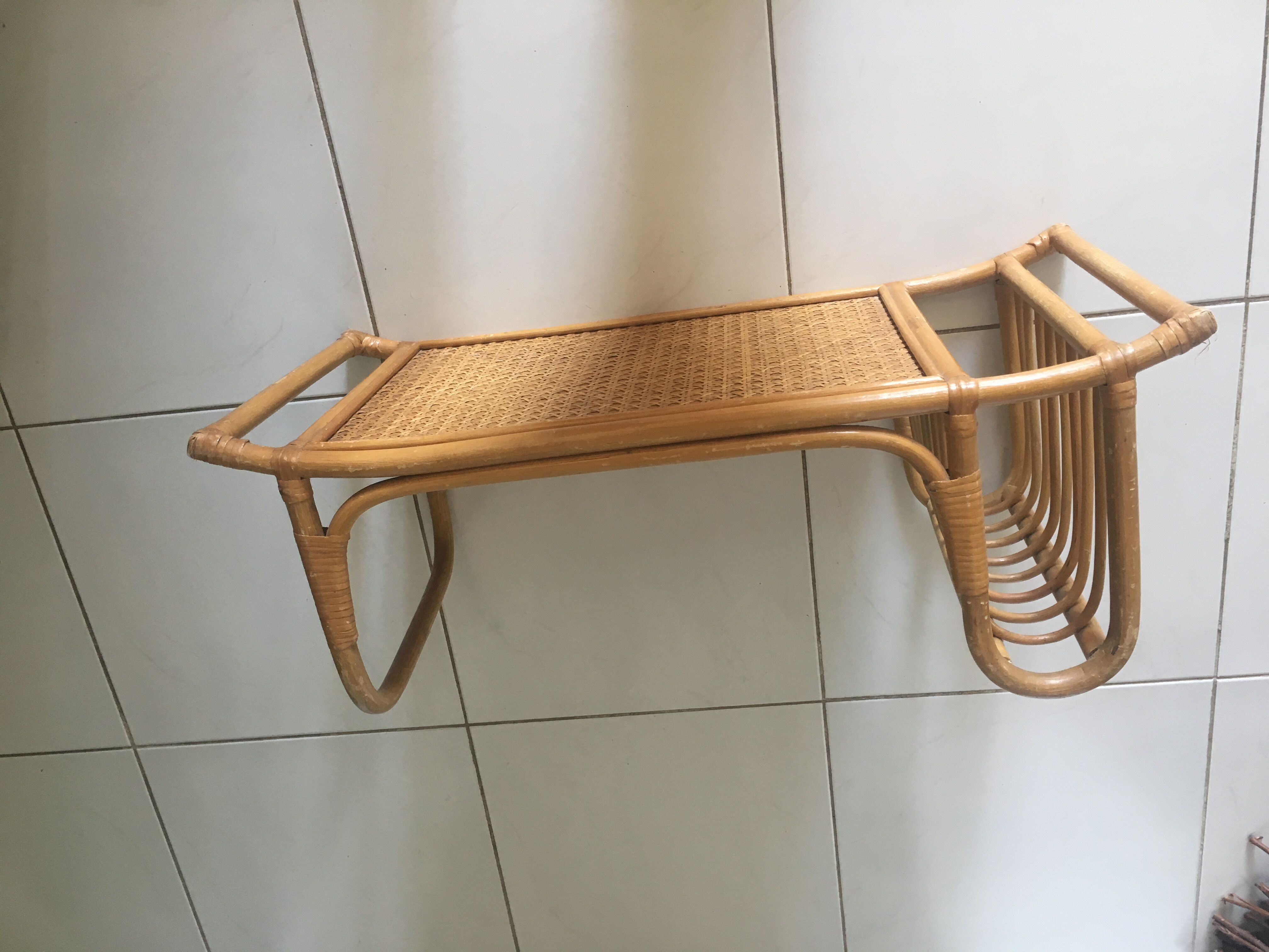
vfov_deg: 48.2
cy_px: 476
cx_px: 634
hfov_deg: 61.7
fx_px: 1063
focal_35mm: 29
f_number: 2.2
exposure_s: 1/33
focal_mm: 4.15
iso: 80
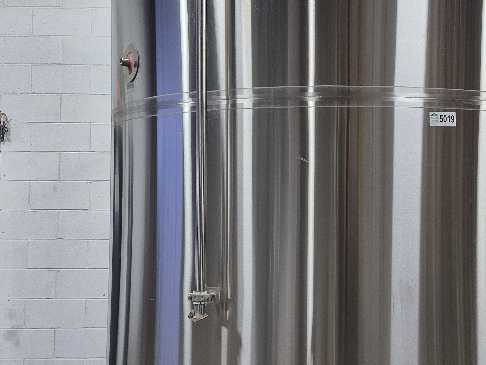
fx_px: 758
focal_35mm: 54
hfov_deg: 35.1
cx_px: 333
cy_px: 188
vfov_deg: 27.0
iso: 200
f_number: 1.8
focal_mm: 5.4
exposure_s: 1/120
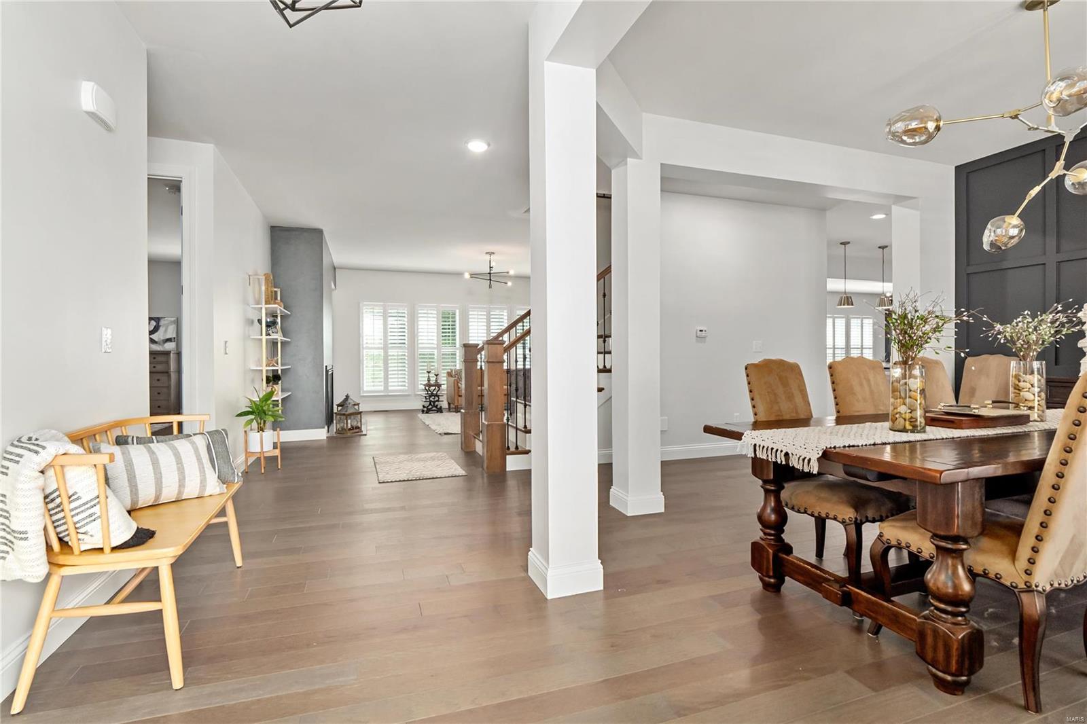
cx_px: 544
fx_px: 483
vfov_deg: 73.7
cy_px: 362
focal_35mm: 16
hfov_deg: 96.7
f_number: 6.3
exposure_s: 1/10
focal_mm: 8
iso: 400
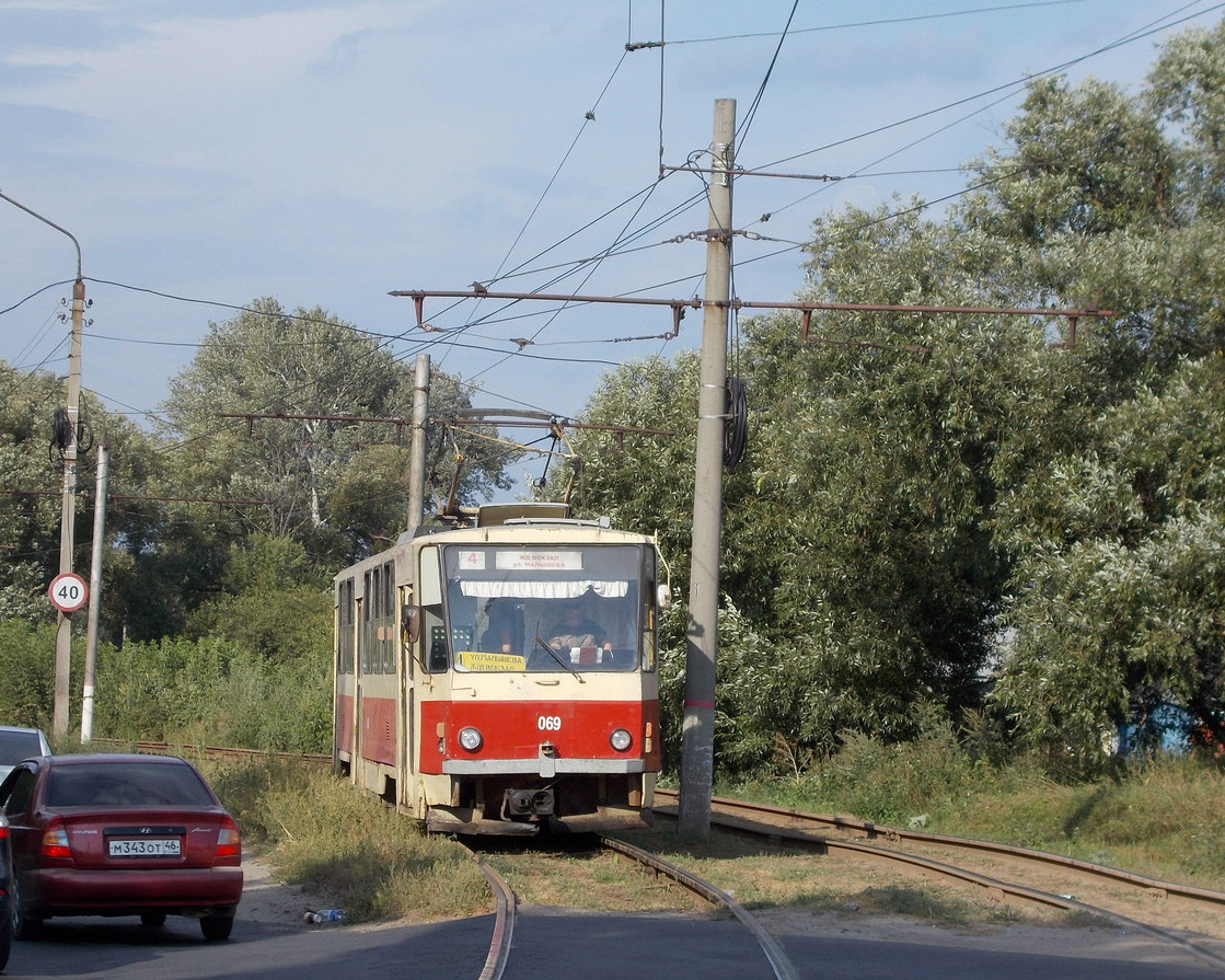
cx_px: 588
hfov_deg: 21.3
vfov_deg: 17.1
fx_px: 3263
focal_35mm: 90
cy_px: 488
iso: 80
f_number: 6.3
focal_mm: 15.4
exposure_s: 1/320
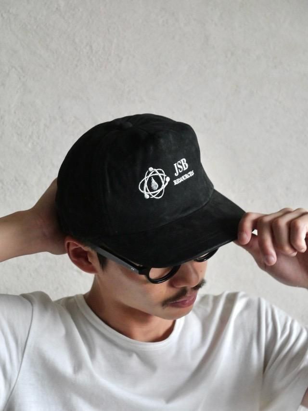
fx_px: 1233
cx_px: 154
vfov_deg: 18.9
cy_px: 206
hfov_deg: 14.2
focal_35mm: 104
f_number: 4
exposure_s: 1/50
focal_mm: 52
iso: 3200
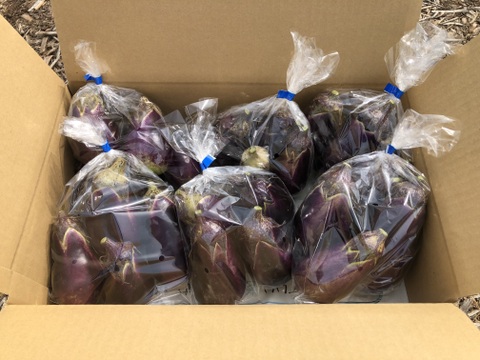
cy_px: 180
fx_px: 388
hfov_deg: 63.4
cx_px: 240
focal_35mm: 28
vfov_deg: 49.7
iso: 20
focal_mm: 3.99
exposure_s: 1/1263
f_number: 1.8
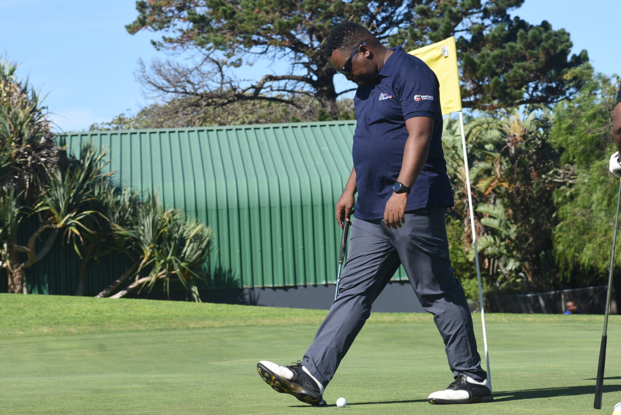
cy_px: 208
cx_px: 310
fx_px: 2719
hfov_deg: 13.0
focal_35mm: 158
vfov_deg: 8.7
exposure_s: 1/200
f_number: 9
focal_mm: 105
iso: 100
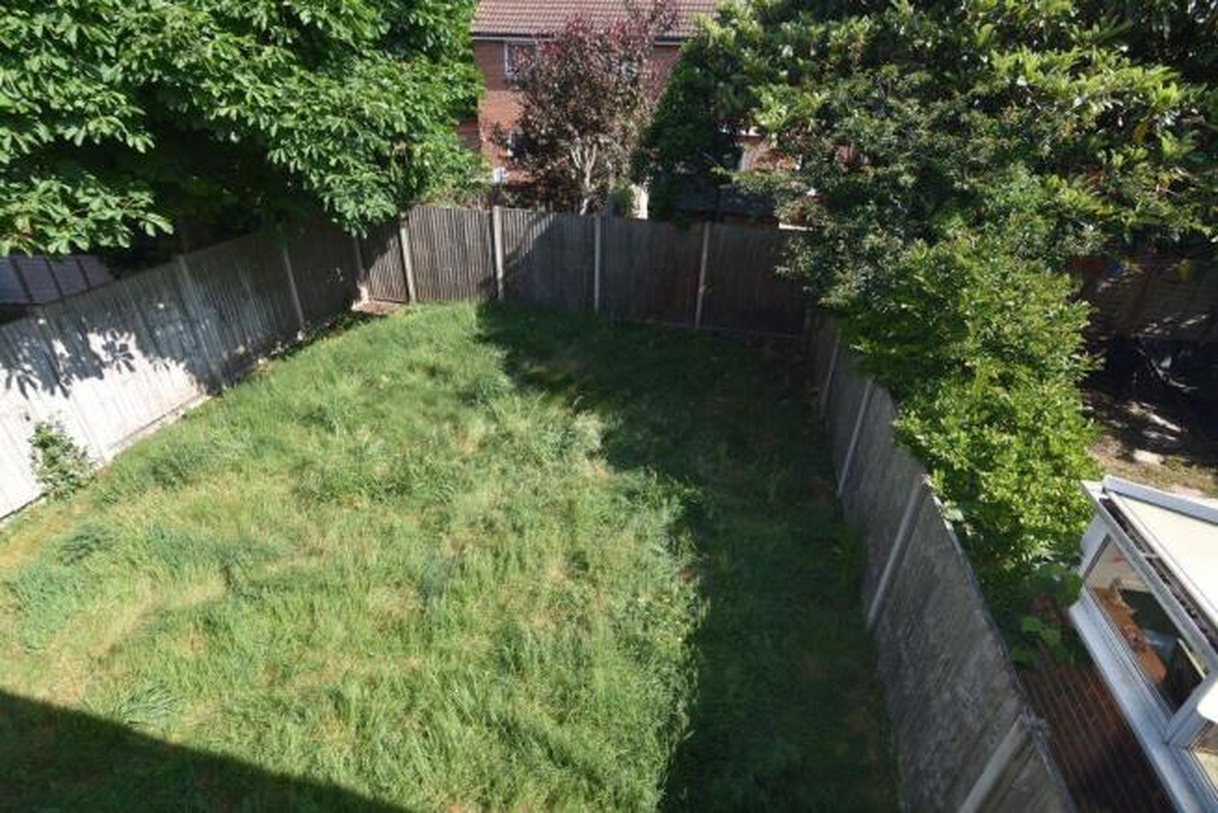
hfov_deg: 95.0
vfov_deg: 72.1
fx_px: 558
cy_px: 406
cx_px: 609
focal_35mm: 16
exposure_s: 1/250
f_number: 5.6
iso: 100
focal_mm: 11
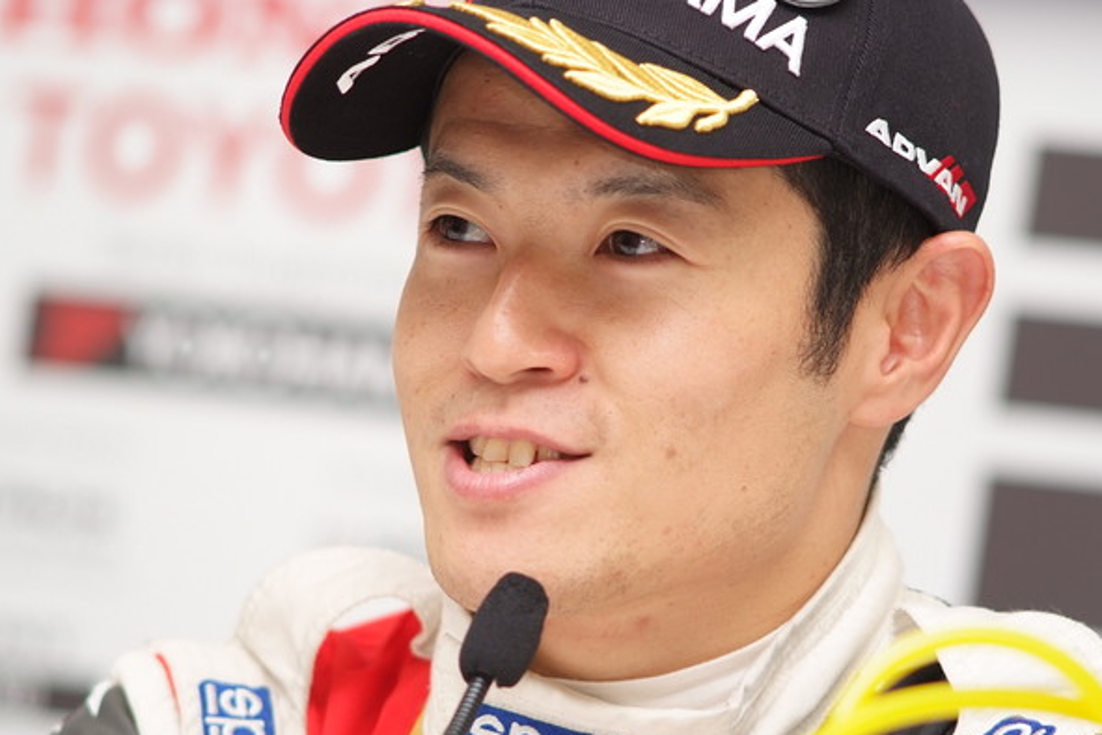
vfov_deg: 4.2
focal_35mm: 329
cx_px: 565
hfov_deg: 6.3
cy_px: 414
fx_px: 10070
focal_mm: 180
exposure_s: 1/250
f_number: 2.8
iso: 400
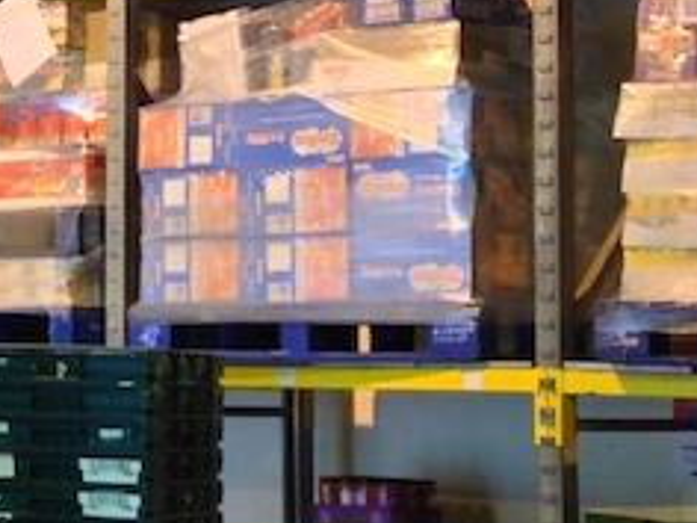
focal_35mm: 143
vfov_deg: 10.4
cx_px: -248
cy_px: 216
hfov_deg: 13.2
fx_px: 2879
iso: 80
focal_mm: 4.13
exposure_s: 1/20
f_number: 2.4
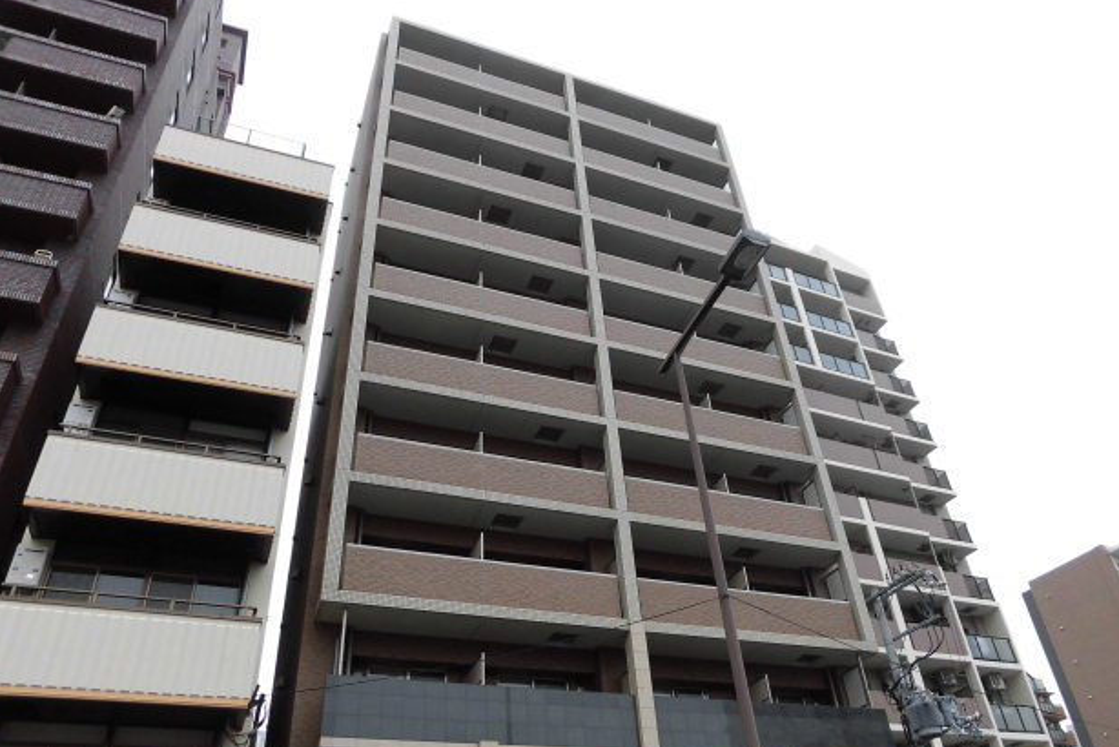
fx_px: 809
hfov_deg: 69.4
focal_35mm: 26
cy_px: 425
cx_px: 567
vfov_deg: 49.5
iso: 100
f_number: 3.1
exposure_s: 1/250
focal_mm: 4.3
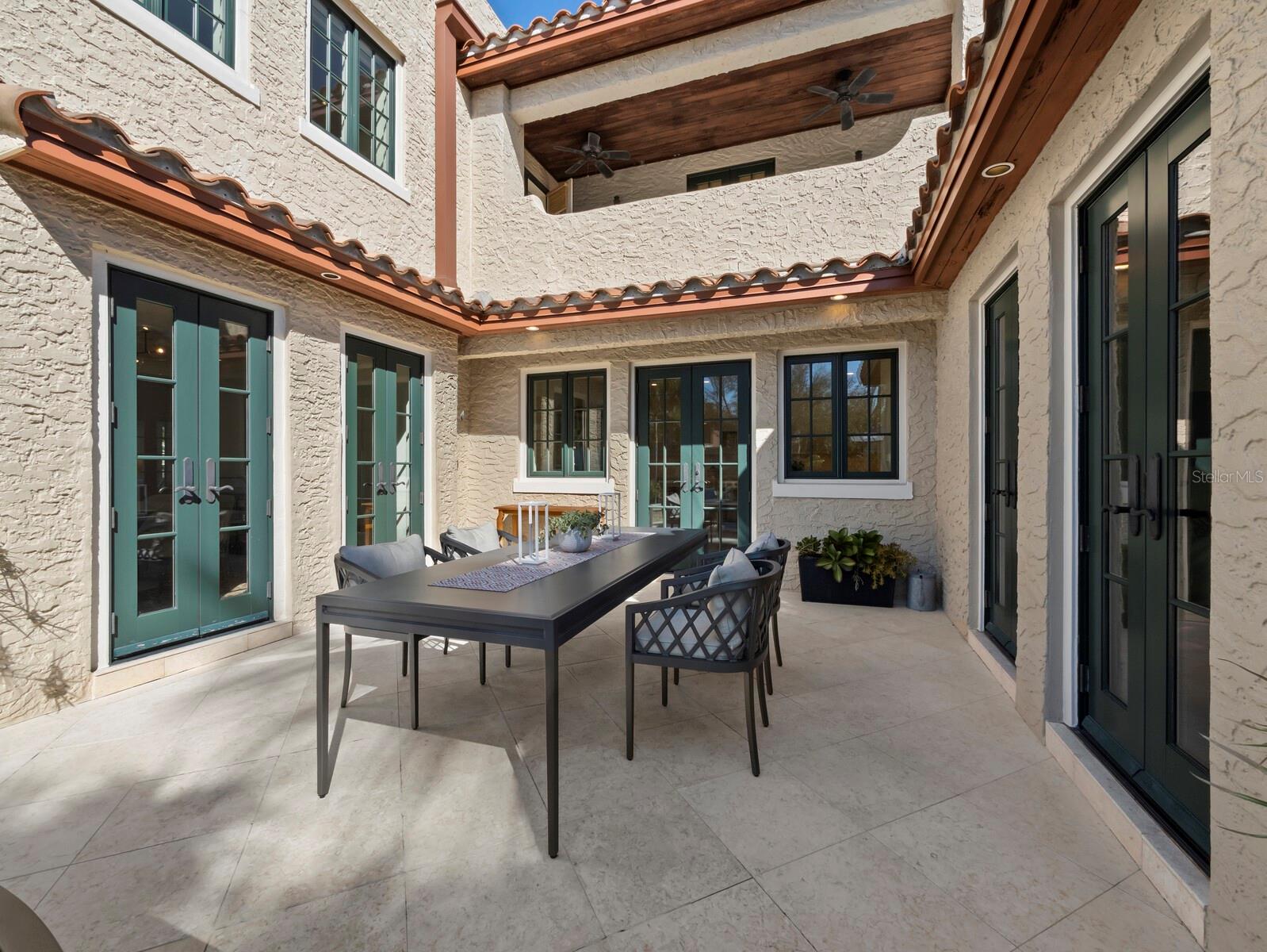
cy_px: 476
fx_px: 513
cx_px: 634
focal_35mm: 14
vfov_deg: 85.7
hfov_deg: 102.0
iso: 320
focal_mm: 7
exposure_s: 1/80
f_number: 11
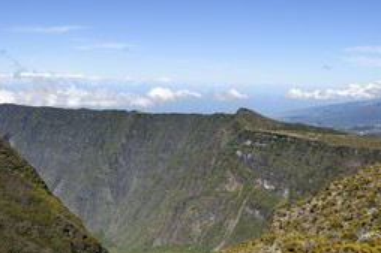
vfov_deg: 27.7
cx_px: 192
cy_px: 184
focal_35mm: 48
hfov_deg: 41.1
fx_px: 508
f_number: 18
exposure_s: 1/200
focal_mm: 29
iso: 200
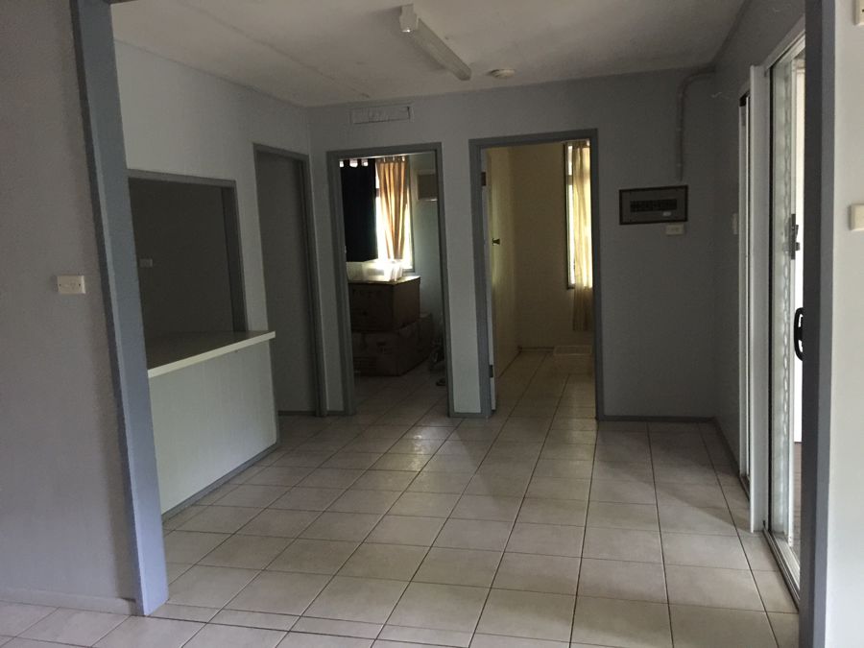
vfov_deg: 48.2
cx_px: 432
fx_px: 724
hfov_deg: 61.7
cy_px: 324
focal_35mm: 29
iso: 160
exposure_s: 1/4
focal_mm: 4.15
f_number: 2.2
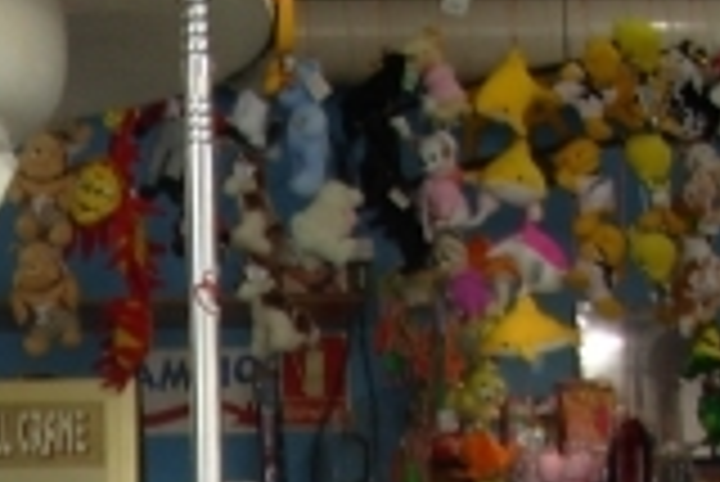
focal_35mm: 148
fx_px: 2963
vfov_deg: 8.9
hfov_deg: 13.4
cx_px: -202
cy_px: 851
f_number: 2.9
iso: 50
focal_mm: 6.3
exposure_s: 1/58.7
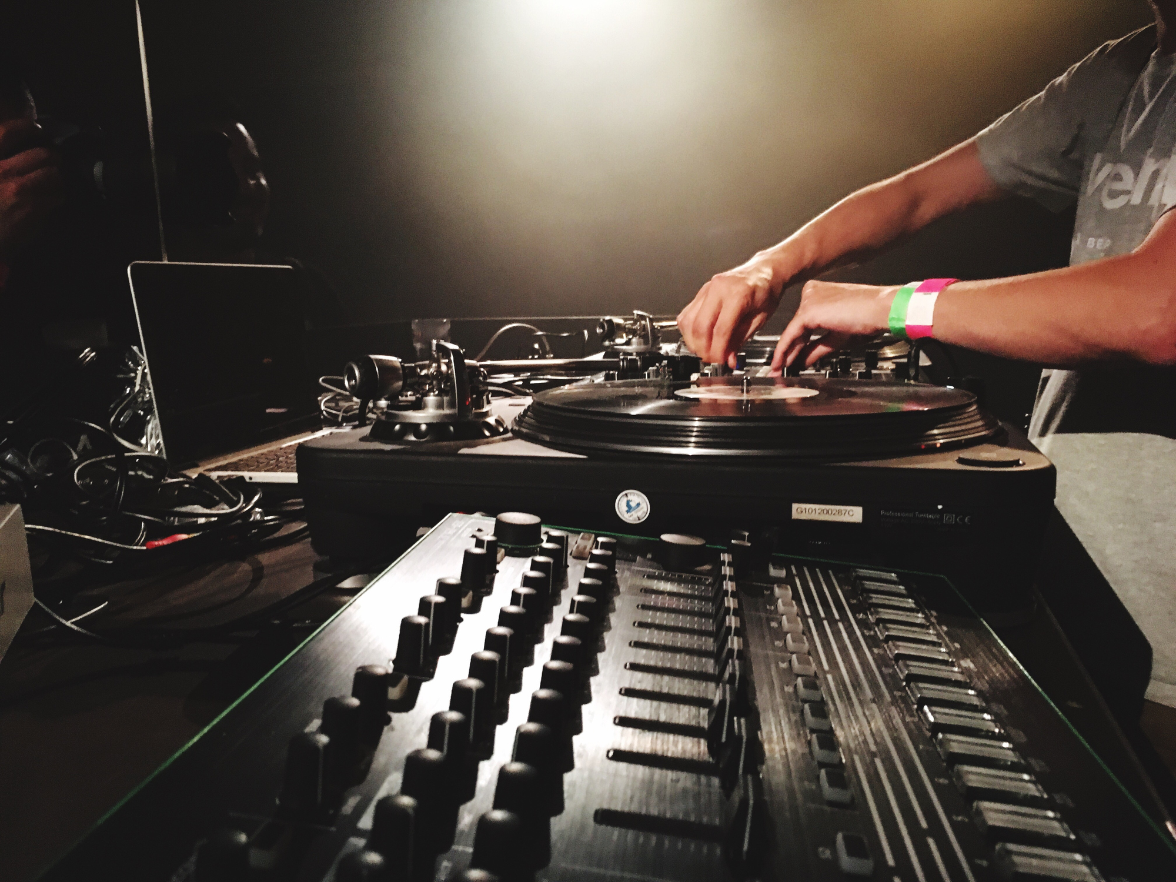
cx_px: 588
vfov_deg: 48.2
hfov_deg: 61.7
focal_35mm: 29
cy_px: 441
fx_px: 985
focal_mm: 4.15
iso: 320
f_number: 2.2
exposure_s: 1/17
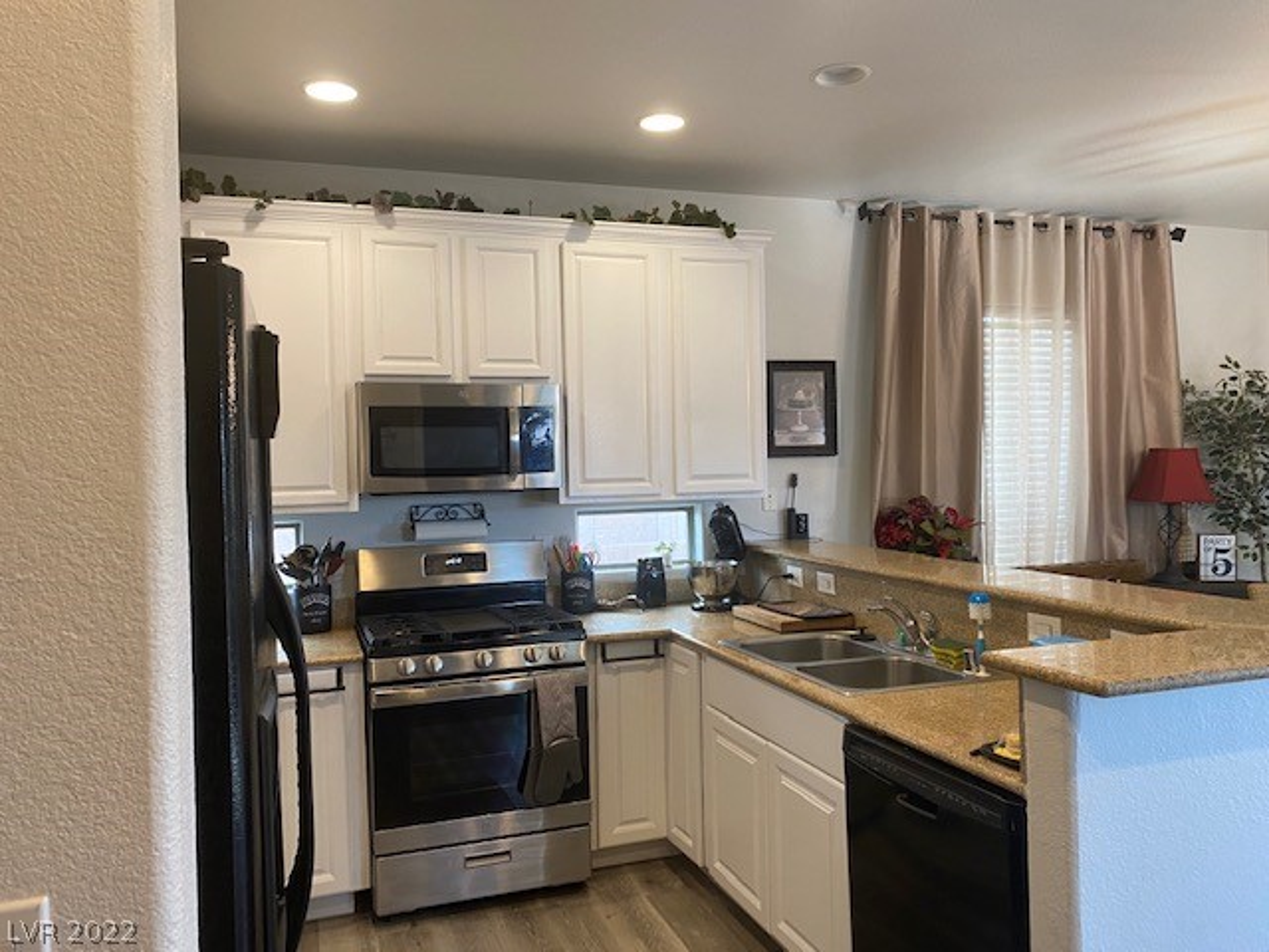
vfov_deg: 53.1
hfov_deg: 67.3
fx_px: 953
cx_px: 634
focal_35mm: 26
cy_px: 476
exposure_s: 1/60
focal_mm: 4.25
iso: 100
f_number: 1.8
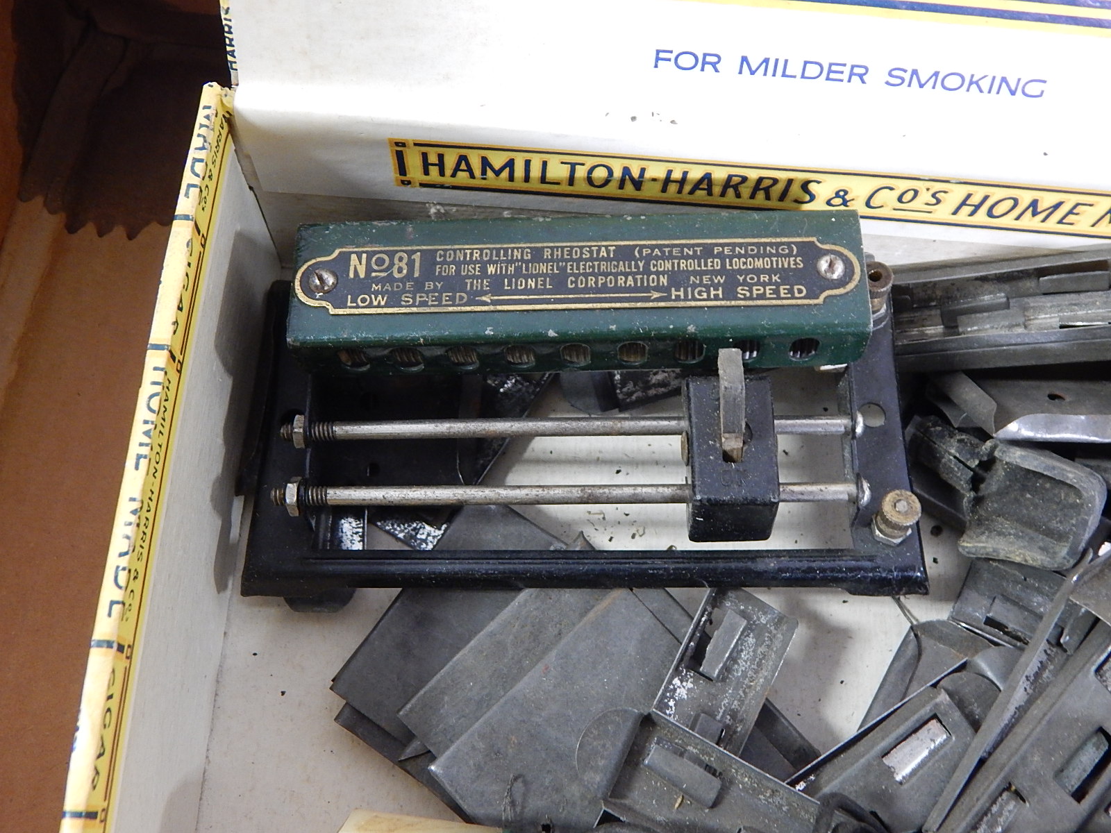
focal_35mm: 34
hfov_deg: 54.0
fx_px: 1091
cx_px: 556
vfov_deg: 41.8
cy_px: 416
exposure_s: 1/15
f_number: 3.3
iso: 400
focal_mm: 6.1
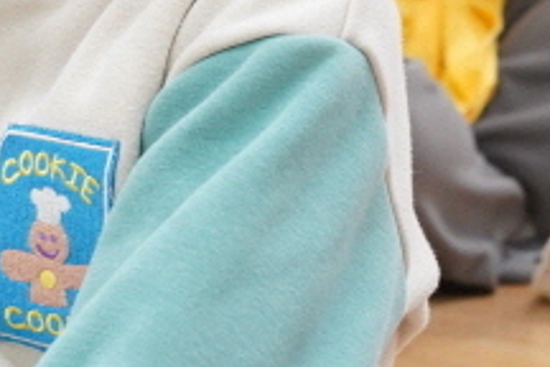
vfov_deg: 6.6
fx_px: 3132
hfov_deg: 10.0
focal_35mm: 205
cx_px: 469
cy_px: -195
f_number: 5.6
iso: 2500
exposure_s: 1/60
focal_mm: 34
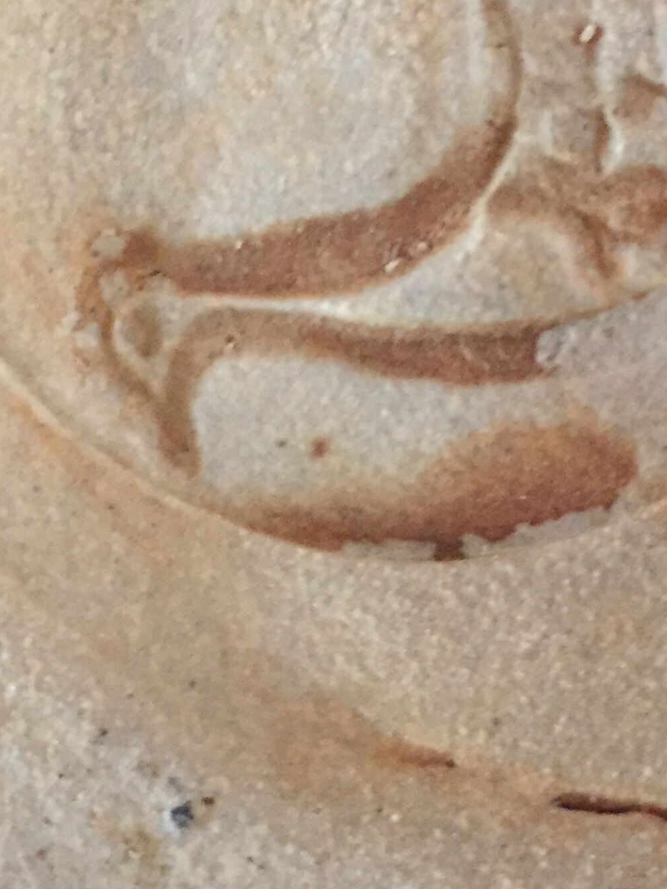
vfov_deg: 27.4
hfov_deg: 20.7
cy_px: 375
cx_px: 446
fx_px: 1824
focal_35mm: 71
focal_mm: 4.15
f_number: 2.2
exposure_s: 1/17
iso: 250
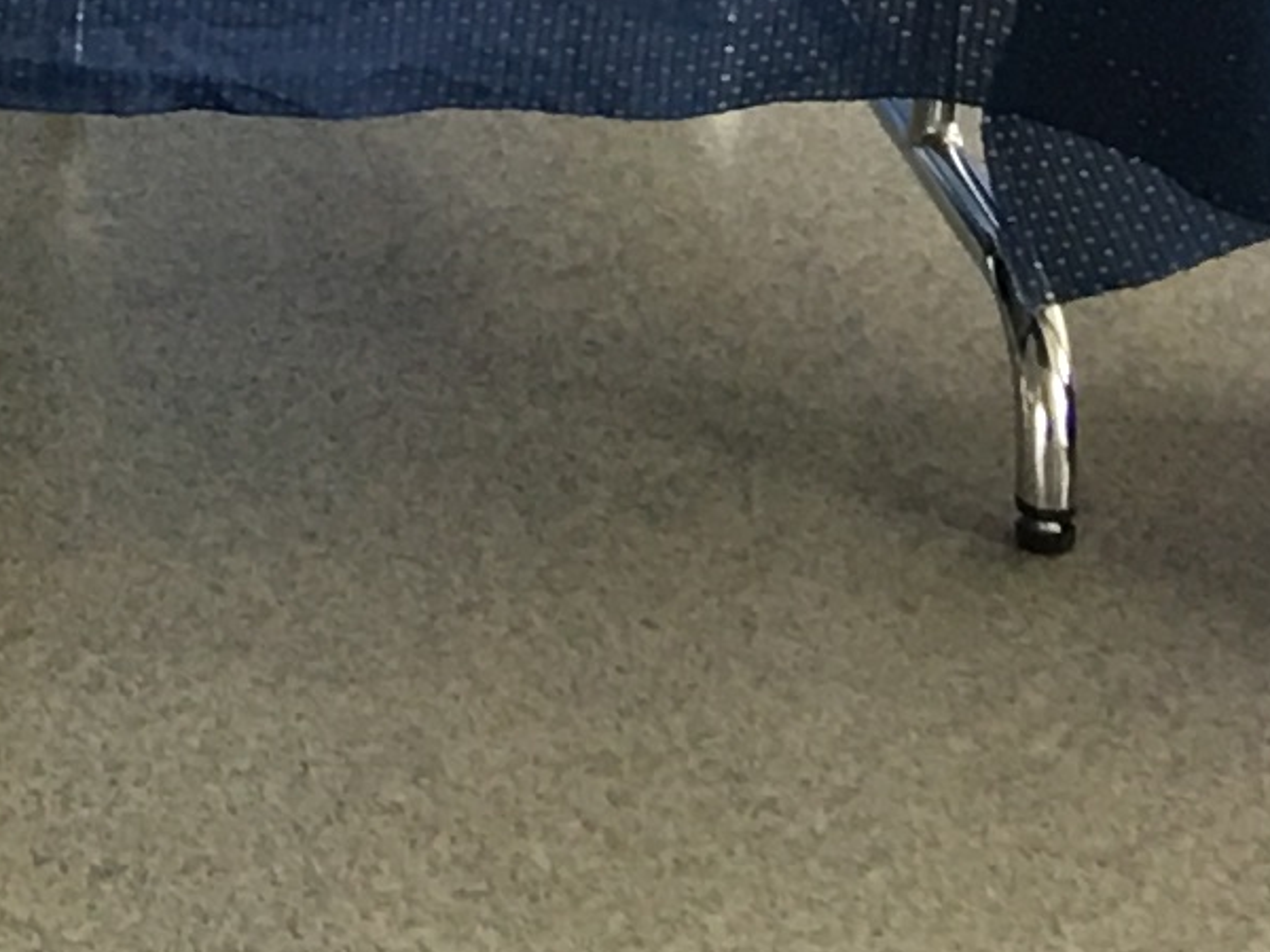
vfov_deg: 7.0
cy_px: -1656
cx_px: -836
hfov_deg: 9.7
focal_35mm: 195
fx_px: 7154
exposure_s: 1/33
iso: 40
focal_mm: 4.15
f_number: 2.2
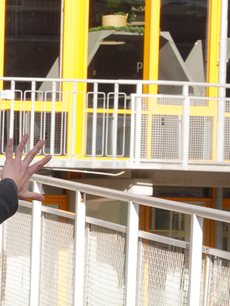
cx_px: -550
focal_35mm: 251
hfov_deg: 5.4
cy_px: 234
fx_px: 2222
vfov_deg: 7.9
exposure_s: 1/80
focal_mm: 45.7
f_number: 10
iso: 125
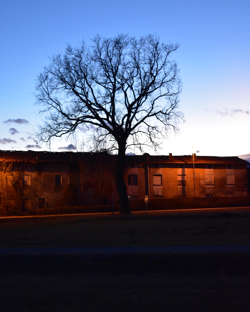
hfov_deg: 23.5
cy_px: 178
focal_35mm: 65
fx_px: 601
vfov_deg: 29.1
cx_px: 125
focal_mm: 38
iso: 3200
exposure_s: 1/10
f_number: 4.8
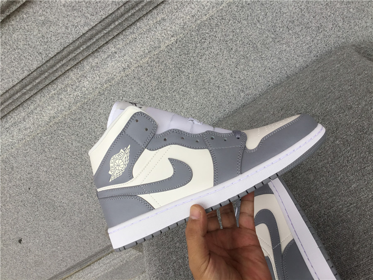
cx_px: 186
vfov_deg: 45.4
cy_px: 140
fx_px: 334
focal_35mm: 31
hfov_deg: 58.4
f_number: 2.4
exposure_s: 1/174
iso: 25
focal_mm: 3.3
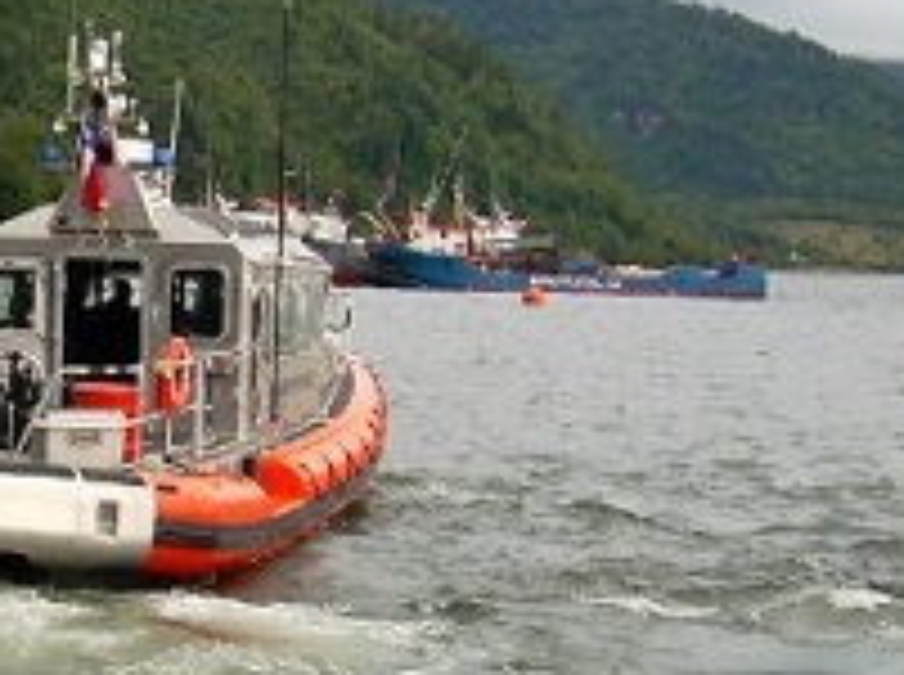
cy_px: 333
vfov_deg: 14.6
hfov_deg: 18.8
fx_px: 2633
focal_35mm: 101
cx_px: -65
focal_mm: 6.3
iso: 50
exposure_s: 1/77.8
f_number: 2.8
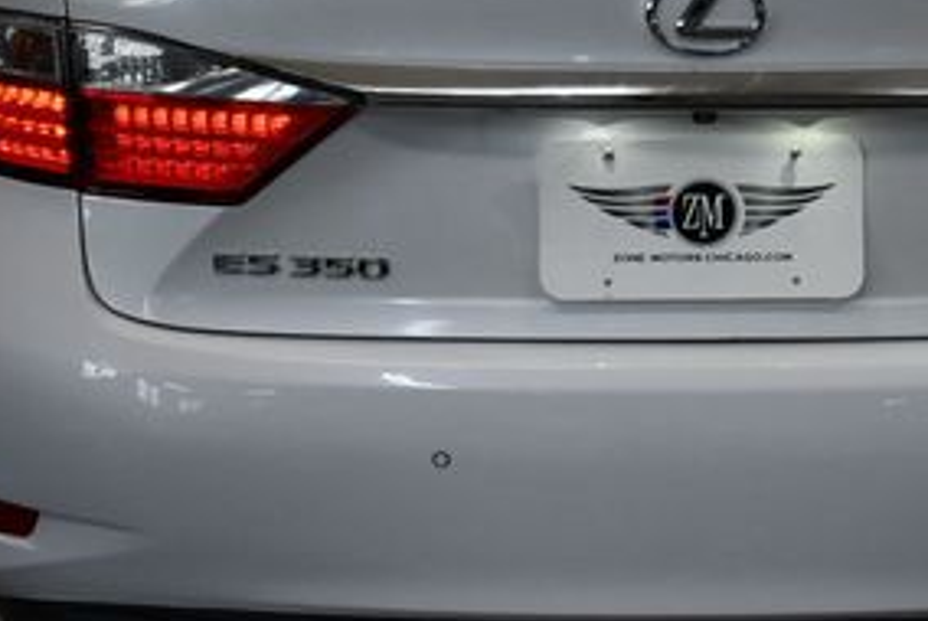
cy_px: 101
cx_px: 693
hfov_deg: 24.8
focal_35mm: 81
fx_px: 2090
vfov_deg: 16.7
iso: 400
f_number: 3.5
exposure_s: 1/250
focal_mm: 18
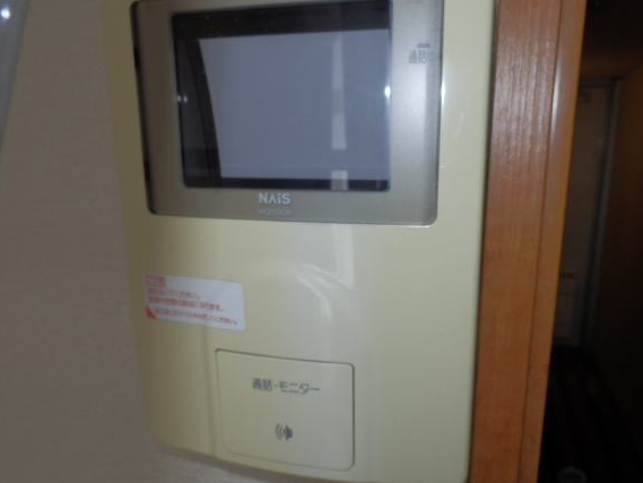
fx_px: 502
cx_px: 358
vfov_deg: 51.3
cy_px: 262
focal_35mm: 27
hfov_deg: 65.1
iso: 100
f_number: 7.9
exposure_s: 1/30
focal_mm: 4.2
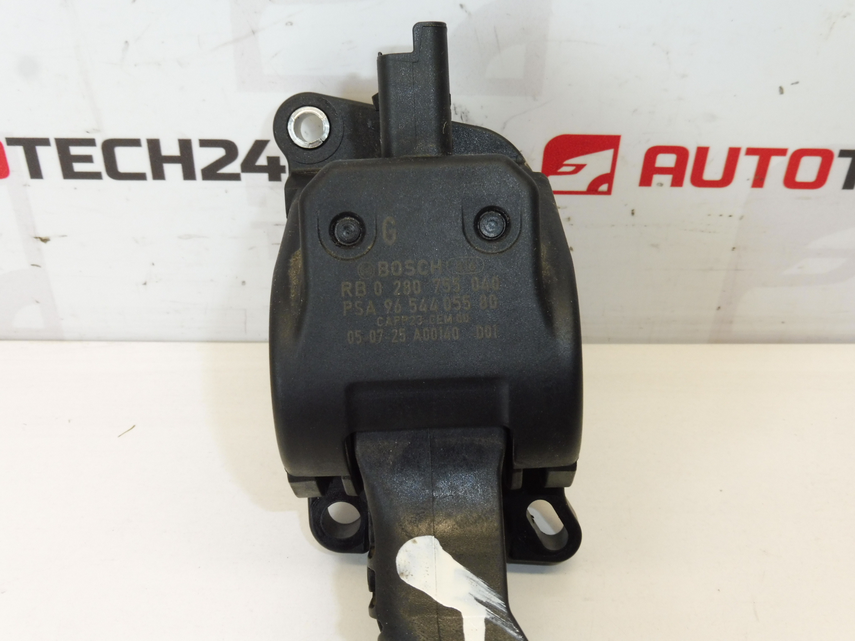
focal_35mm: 47
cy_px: 320
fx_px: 1161
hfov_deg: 40.4
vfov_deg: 30.9
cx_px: 428
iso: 200
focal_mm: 8.5
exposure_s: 1/80
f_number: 5
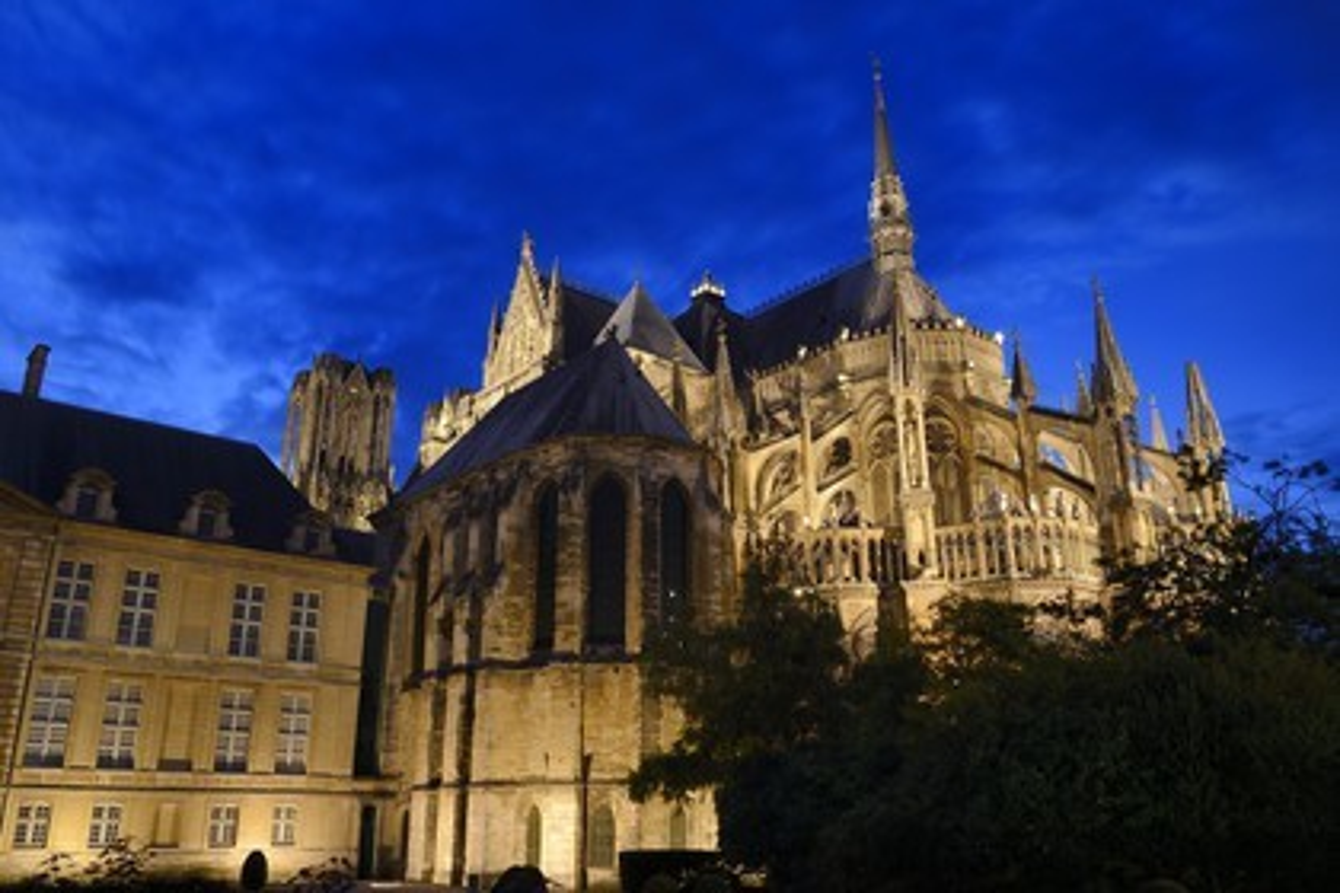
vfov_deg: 49.6
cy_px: 446
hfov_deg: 69.4
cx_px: 670
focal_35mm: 26
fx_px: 968
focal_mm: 26
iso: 100
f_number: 8
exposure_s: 13
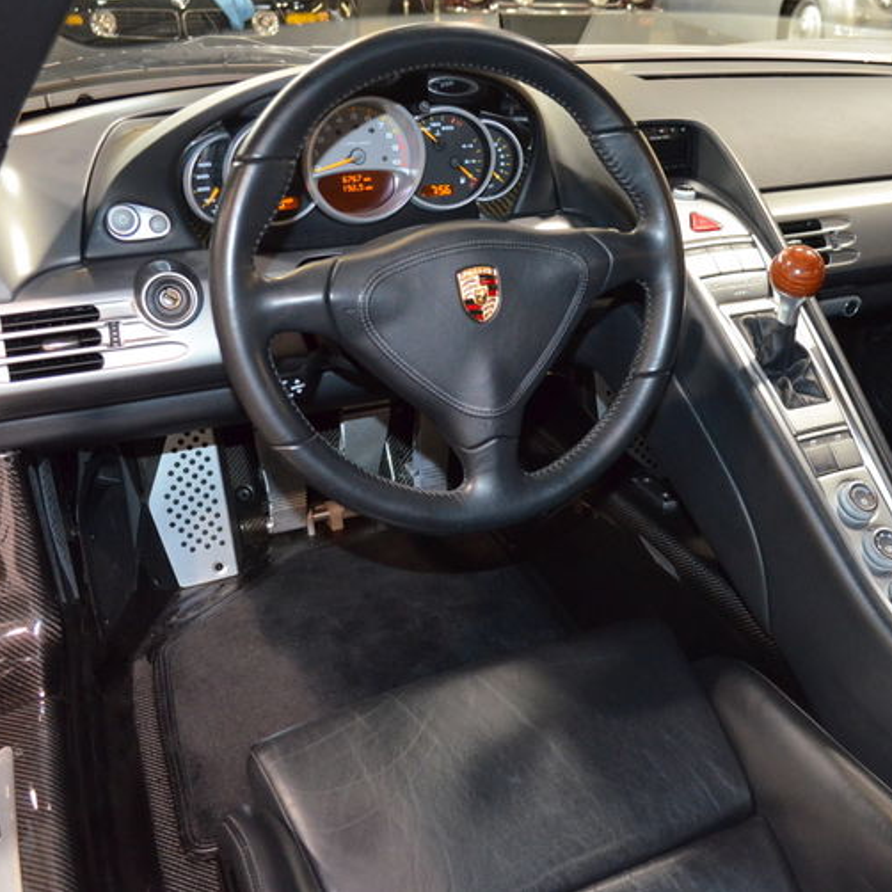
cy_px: 444
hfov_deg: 46.9
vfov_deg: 47.2
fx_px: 1020
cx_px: 549
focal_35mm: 35
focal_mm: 18
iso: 3200
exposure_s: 1/60
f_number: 3.5
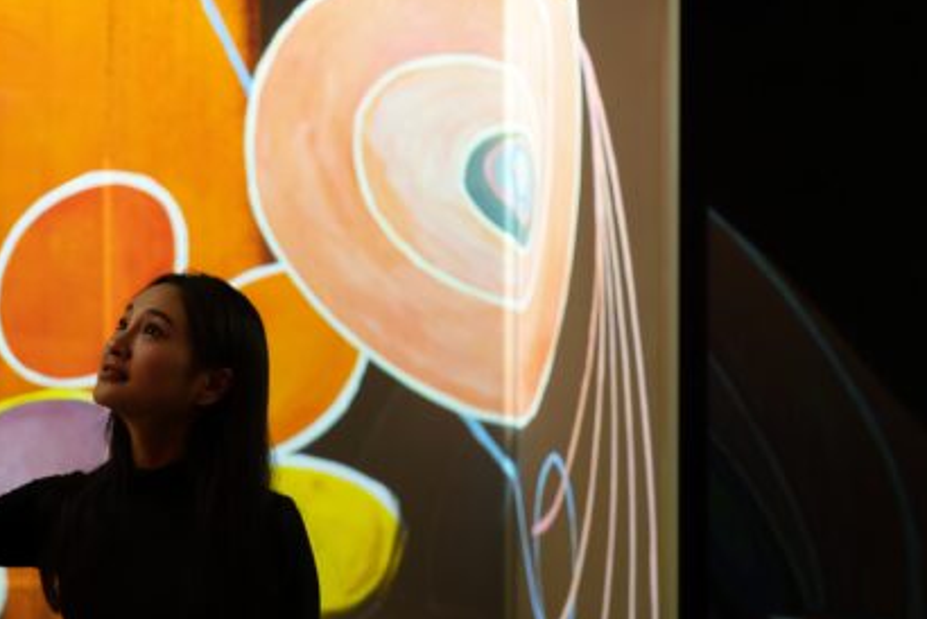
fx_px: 1366
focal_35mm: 53
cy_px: 463
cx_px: 140
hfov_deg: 35.8
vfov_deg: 25.3
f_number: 2
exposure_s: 1/125
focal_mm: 25
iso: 4000
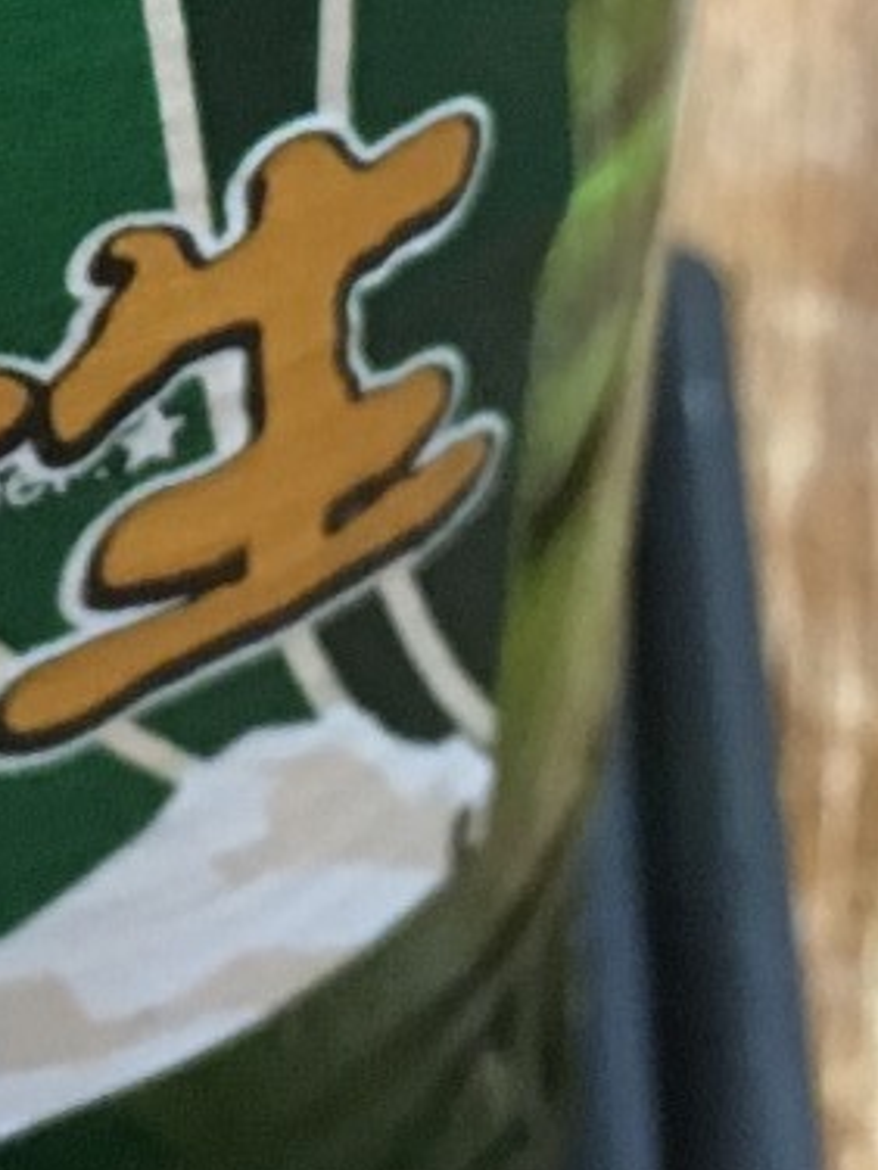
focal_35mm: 158
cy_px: -653
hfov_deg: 9.0
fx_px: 5343
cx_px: -660
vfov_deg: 11.9
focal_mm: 4.15
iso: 200
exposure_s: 1/25
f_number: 2.2
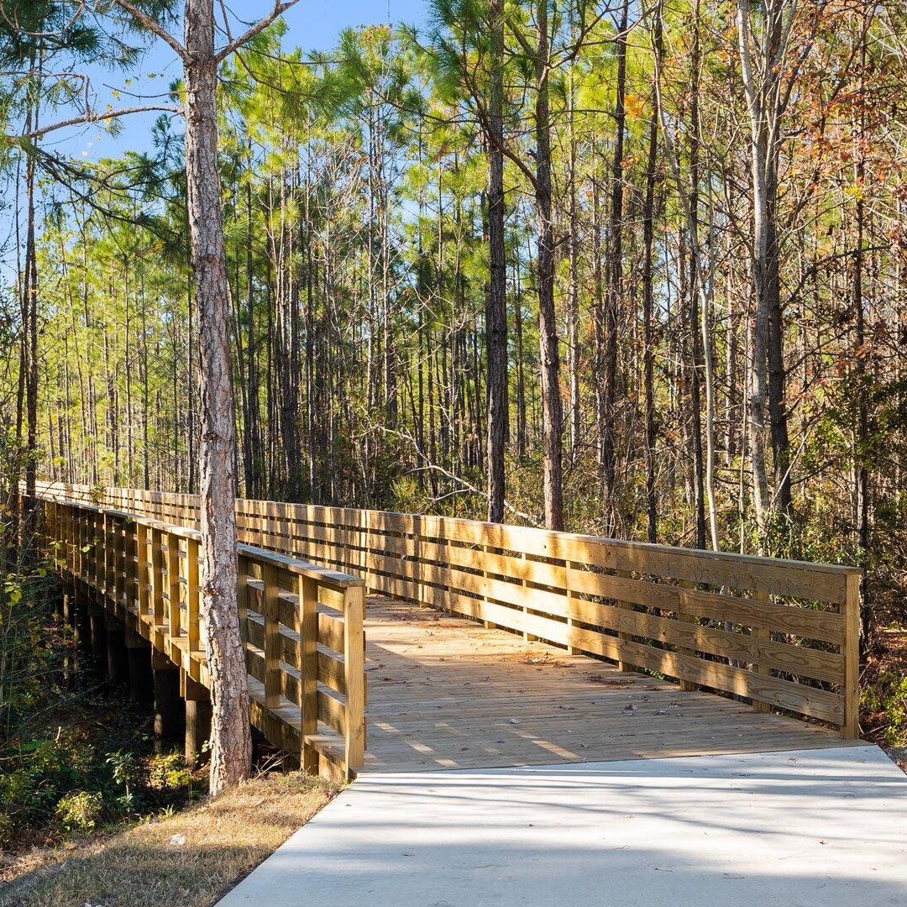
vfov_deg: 29.6
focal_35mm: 58
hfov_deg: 29.4
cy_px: 468
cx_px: 586
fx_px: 1719
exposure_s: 1/100
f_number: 8
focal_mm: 24
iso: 200
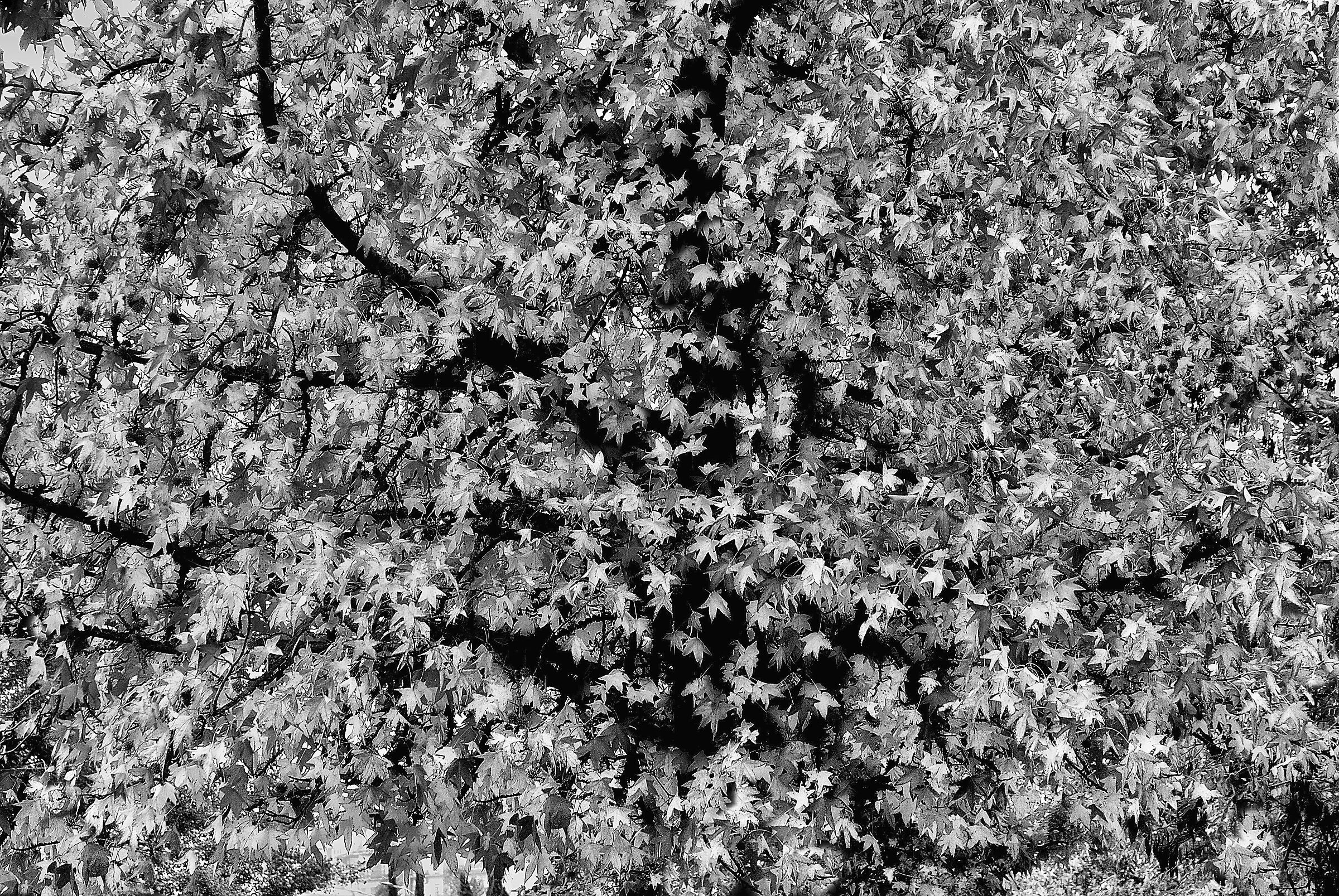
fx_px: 4748
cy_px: 448
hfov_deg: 16.1
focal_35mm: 128
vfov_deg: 10.8
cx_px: 670
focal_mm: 85
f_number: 8
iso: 400
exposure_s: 1/80
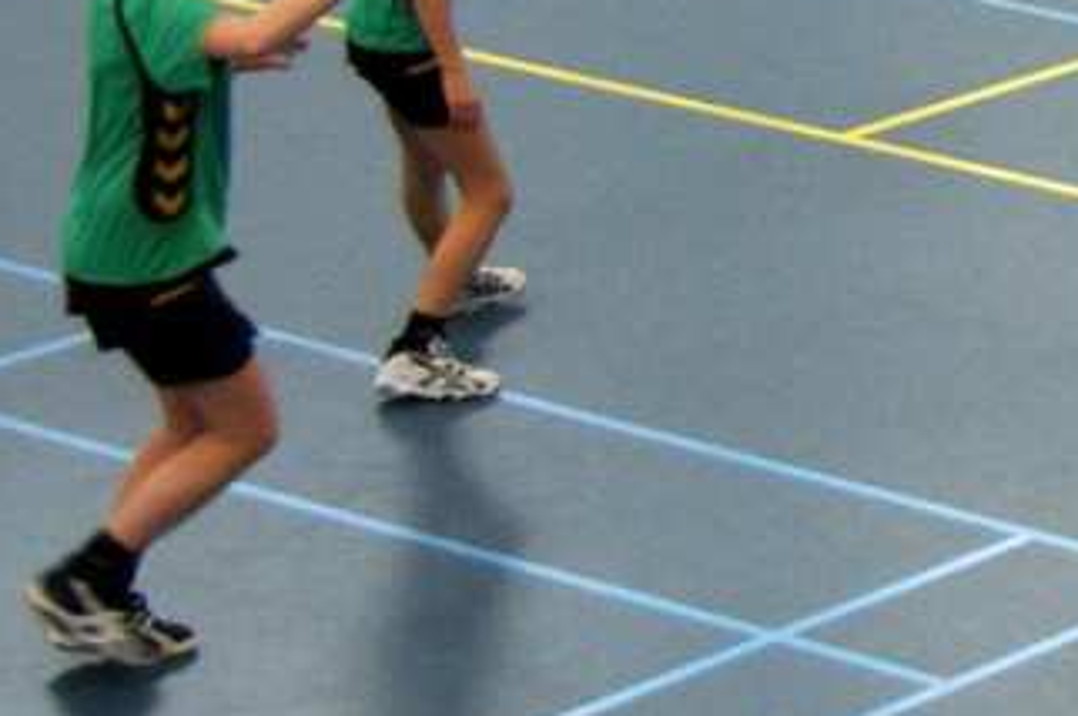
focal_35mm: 196
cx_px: 1999
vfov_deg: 6.9
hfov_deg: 9.9
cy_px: -219
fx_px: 5859
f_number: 4.5
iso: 800
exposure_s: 1/160
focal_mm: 35
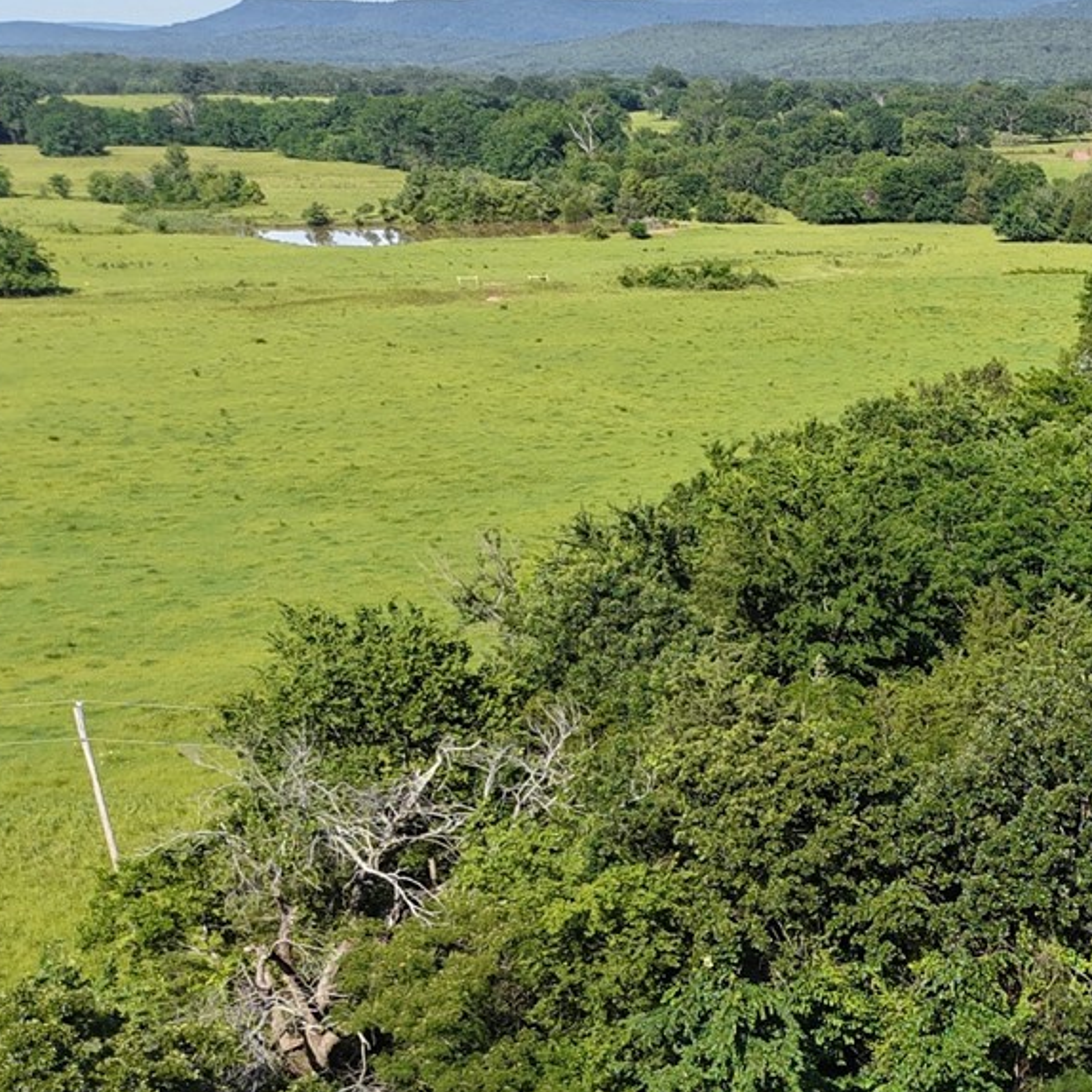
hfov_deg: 20.0
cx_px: 1767
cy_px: 1121
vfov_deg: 23.2
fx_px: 2534
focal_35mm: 71
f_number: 1.8
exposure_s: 1/3200
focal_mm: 8.67
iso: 200
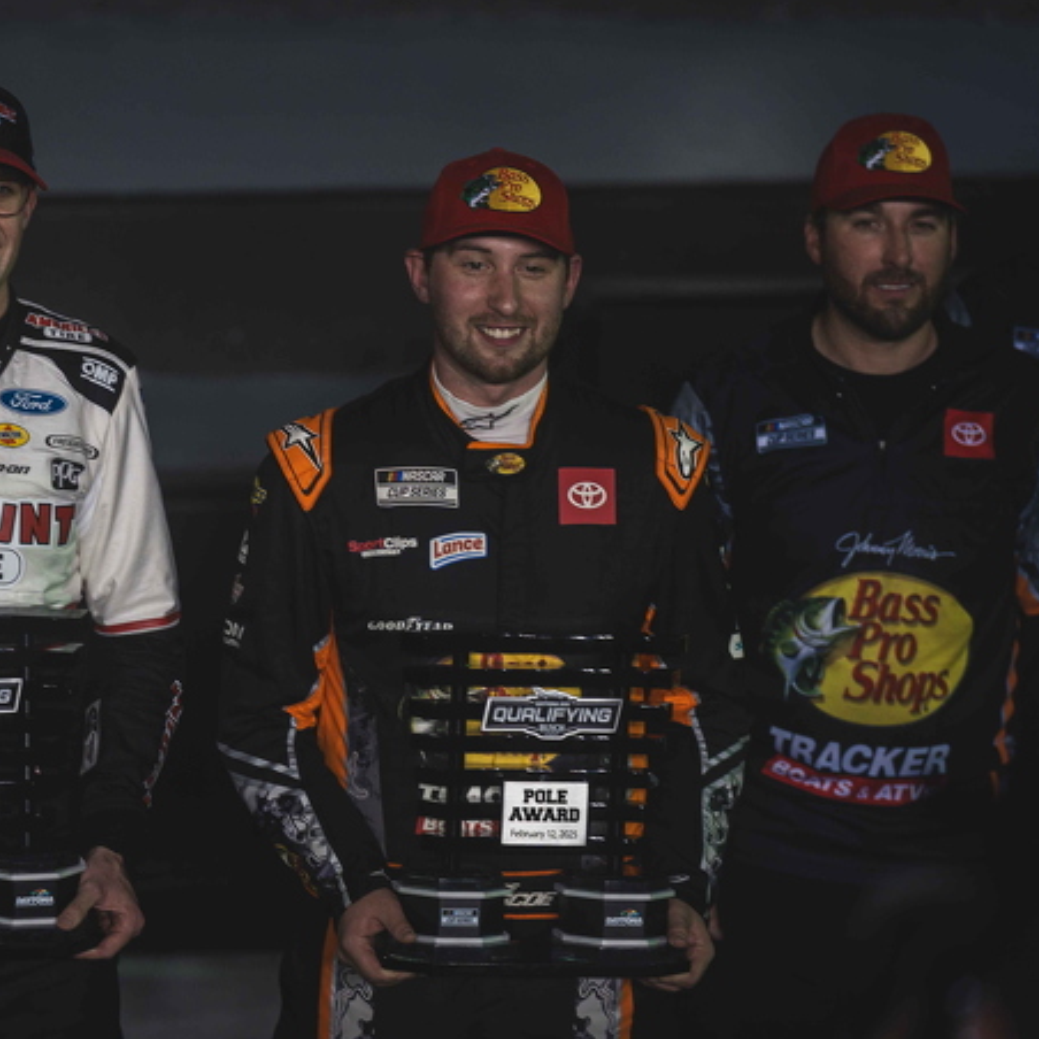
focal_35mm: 223
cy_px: 570
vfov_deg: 7.8
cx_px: 320
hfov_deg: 7.8
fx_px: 7573
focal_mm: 150
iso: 1250
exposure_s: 1/160
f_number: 2.8
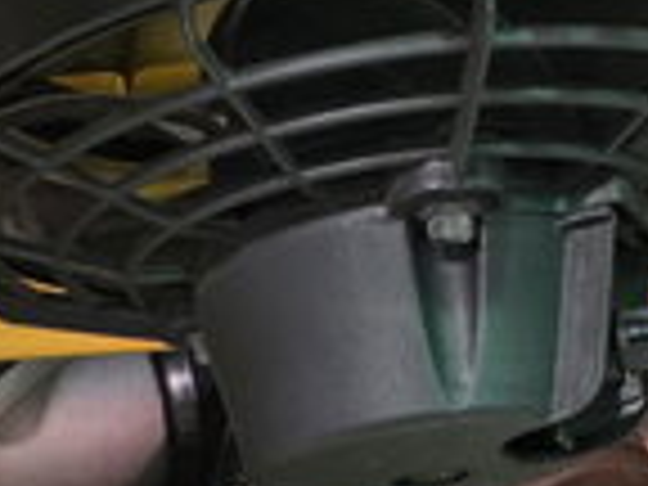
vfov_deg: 11.6
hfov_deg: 16.0
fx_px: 2303
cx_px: 324
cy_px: 688
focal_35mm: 123
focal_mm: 6.3
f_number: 1.7
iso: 800
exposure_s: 1/60
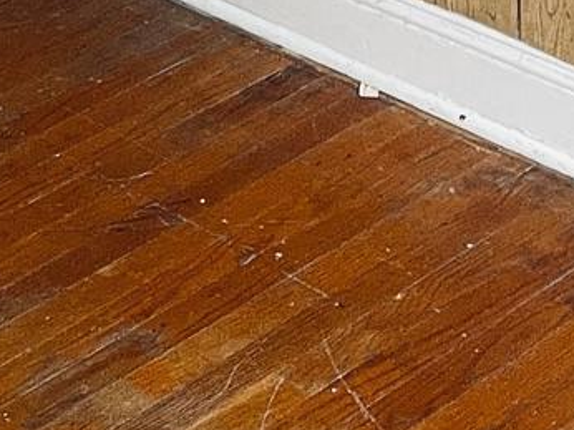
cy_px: -749
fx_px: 2552
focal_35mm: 154
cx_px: -239
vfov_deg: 8.4
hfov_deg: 12.3
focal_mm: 5.1
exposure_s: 1/60
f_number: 1.6
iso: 200
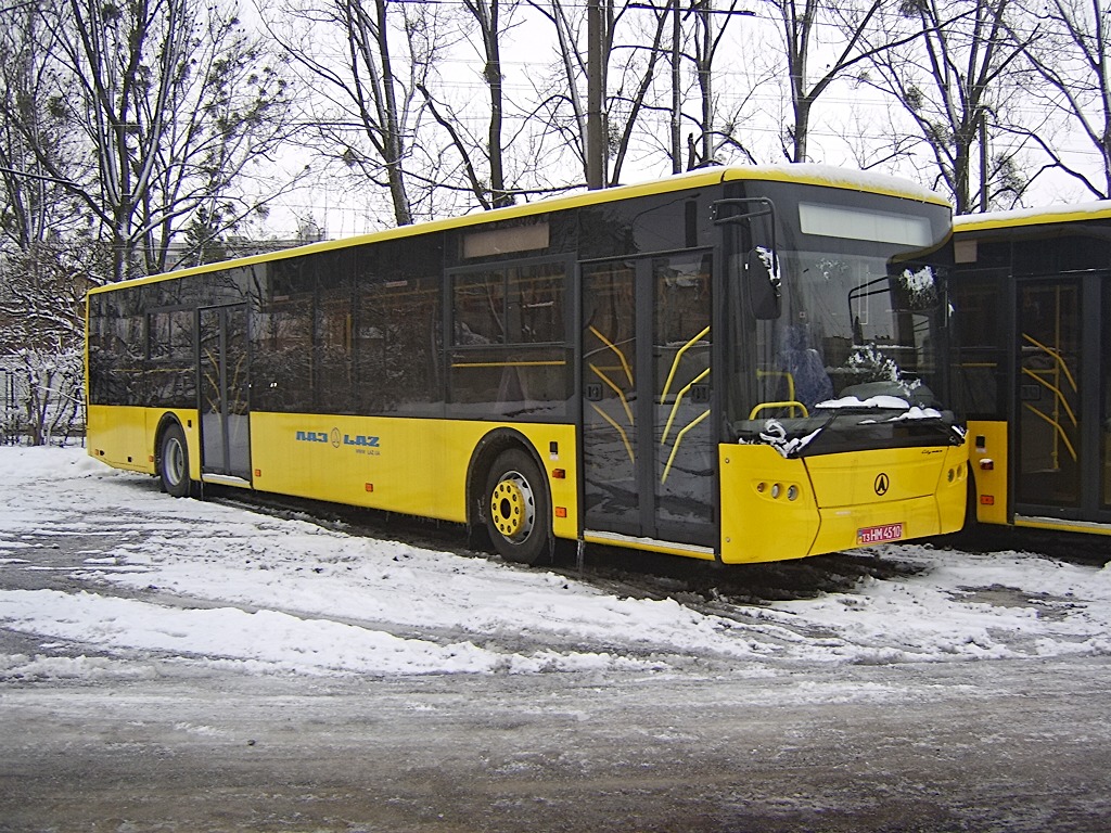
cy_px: 416
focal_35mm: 31
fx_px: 995
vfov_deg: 45.4
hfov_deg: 58.4
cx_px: 556
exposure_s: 1/36
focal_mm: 8.13
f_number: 2.7
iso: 71
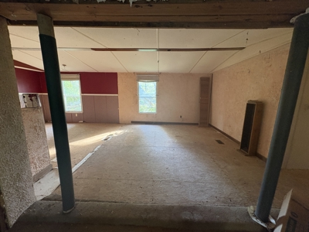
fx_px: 125
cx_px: 154
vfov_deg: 85.7
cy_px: 116
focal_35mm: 14
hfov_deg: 102.1
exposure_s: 1/60
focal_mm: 2.22
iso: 500
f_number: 2.2
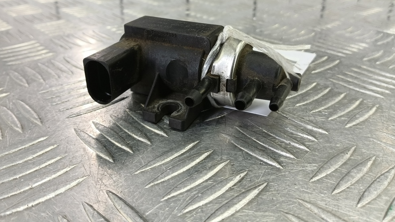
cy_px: 72
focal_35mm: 26
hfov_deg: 71.9
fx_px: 272
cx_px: 194
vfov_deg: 43.7
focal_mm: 4.11
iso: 144
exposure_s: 1/50
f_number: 1.6
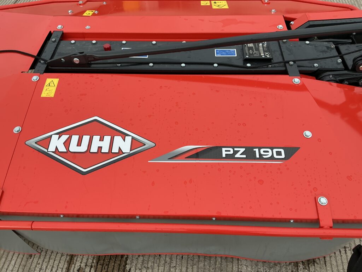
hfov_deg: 63.4
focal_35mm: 28
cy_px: 136
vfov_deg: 49.7
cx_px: 181
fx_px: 293
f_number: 1.8
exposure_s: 1/627
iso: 25
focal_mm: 3
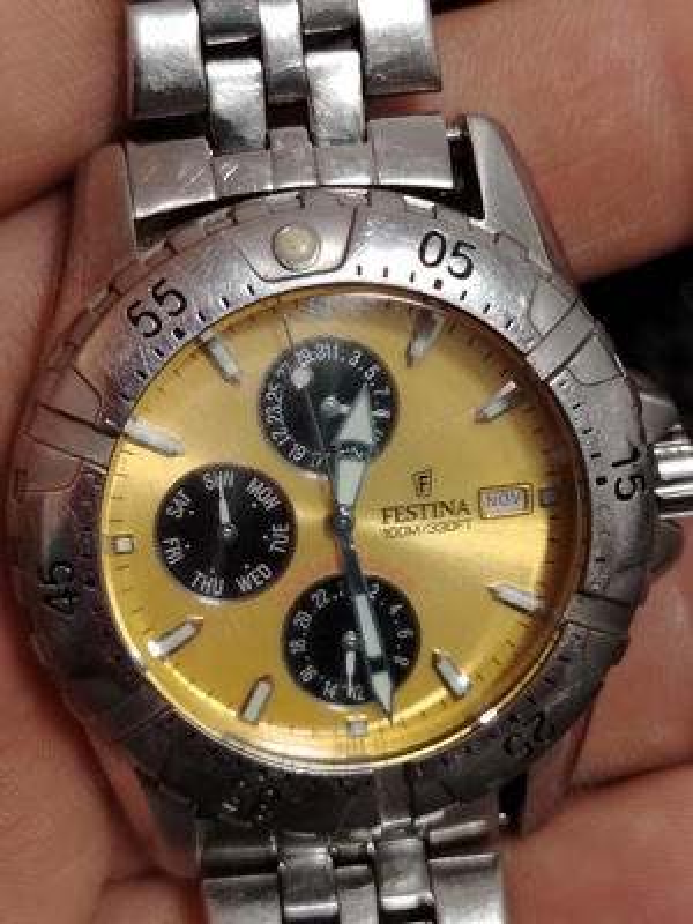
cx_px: 346
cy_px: 462
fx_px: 1602
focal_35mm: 60
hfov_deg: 24.4
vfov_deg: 32.2
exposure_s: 1/33.3
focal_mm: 5.25
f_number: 1.75
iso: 801
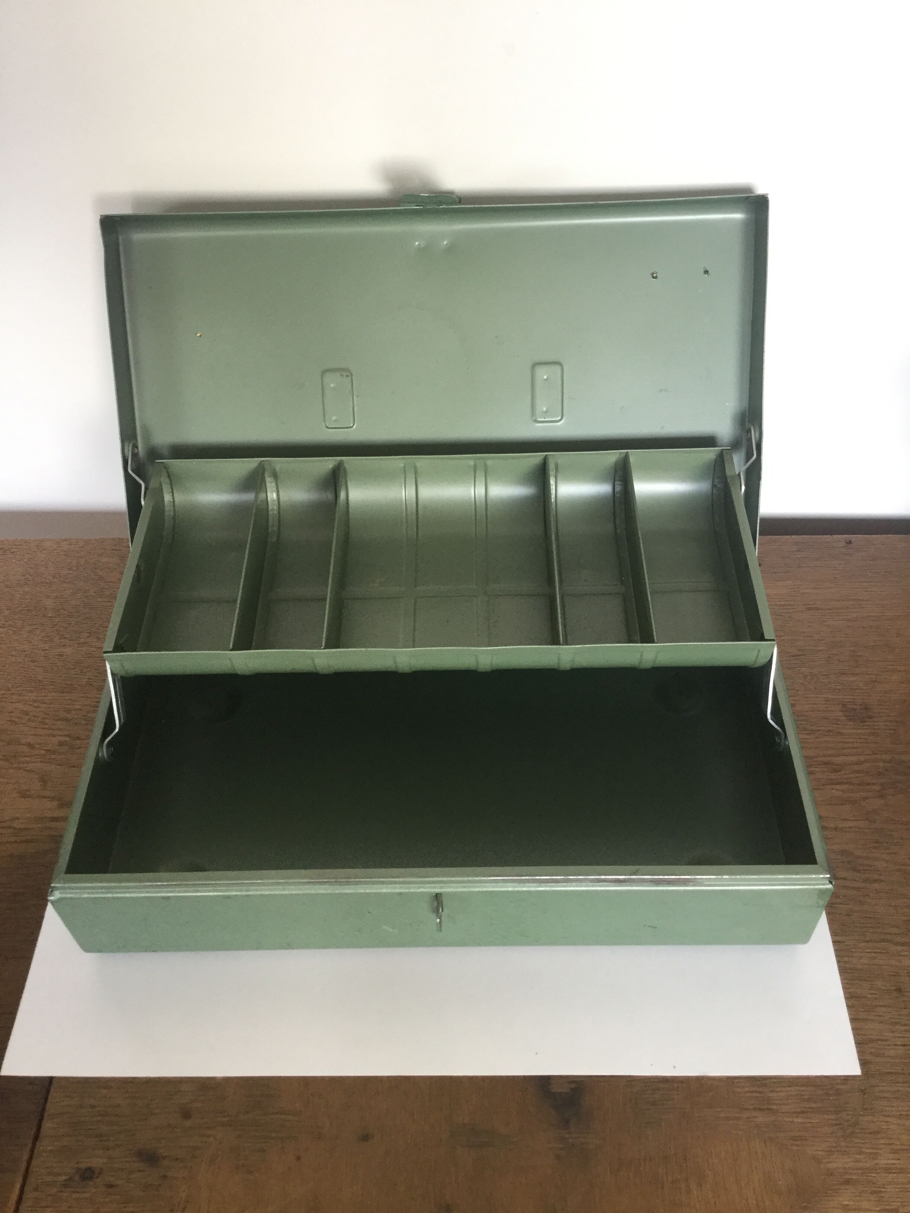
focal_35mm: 31
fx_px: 1087
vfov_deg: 58.4
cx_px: 455
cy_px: 606
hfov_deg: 45.4
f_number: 2.4
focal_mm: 3.3
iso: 80
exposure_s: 1/33
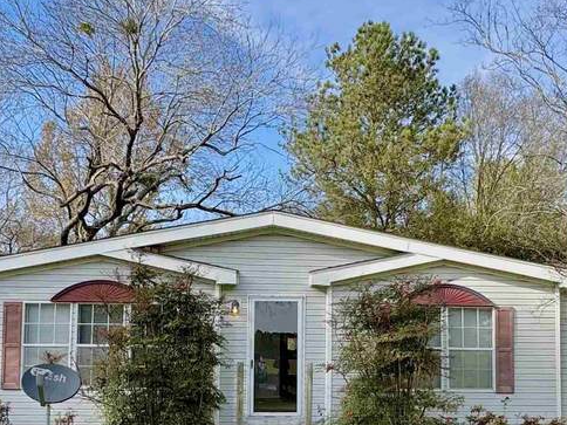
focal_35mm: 37
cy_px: 322
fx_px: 606
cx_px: 296
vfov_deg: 37.6
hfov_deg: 50.1
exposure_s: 1/713
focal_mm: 2.22
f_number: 2.2
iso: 40
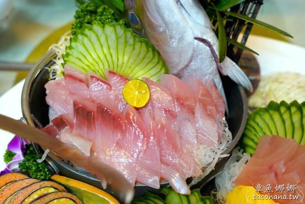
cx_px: 152
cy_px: 102
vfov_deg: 28.1
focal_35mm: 48
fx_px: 407
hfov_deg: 41.1
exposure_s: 1/20
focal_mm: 48
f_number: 6.3
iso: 2000
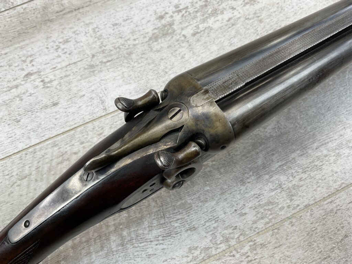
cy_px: 132
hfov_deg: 61.7
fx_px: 295
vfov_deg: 48.2
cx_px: 176
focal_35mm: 29
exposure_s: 1/120
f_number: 1.8
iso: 20
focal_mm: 3
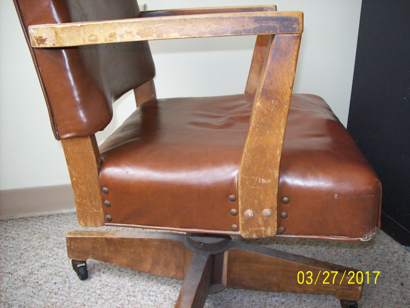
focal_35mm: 36
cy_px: 154
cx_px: 205
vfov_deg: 39.7
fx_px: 426
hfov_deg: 51.4
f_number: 2.7
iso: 200
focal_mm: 6
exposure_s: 1/64
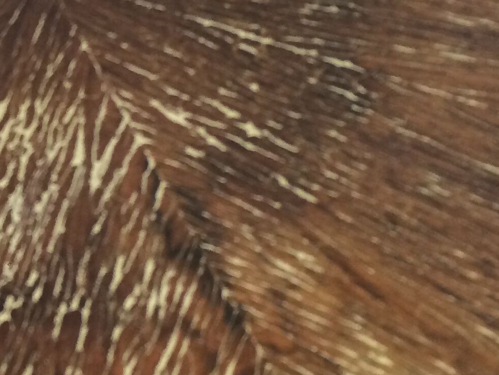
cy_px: 184
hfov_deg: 19.2
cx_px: -87
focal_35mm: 97
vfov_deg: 15.2
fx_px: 1398
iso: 64
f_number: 2.2
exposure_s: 1/33
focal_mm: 4.15
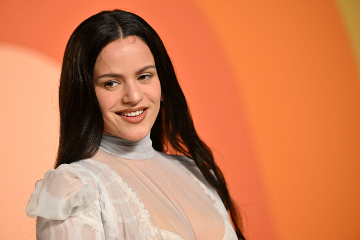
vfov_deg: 6.2
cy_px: 120
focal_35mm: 220
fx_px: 2200
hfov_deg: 9.4
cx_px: 180
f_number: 4
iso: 2500
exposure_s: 1/1000
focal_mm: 220
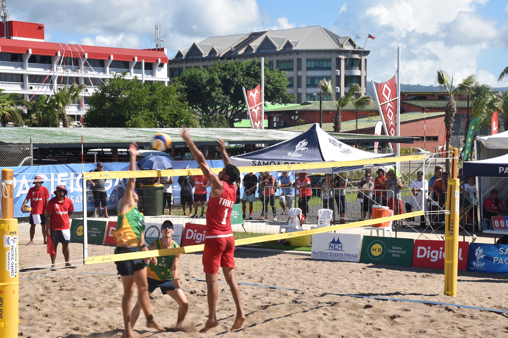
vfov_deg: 17.5
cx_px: 254
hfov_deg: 26.0
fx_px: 1101
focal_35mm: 78
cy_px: 169
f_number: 14
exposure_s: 1/100
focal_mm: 52
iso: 100
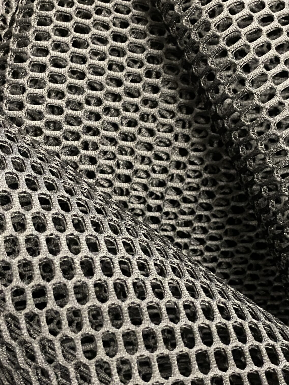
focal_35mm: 44
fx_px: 490
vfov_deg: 42.8
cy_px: 225
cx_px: 175
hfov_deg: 32.8
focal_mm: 4.25
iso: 800
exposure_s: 1/25
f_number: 1.8
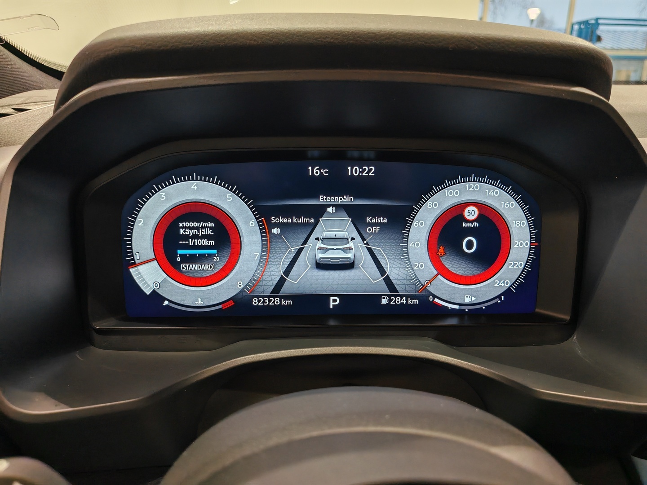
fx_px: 486
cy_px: 242
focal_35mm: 26
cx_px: 324
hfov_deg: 67.3
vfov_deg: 53.1
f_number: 1.6
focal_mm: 5.4
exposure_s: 1/100
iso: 200
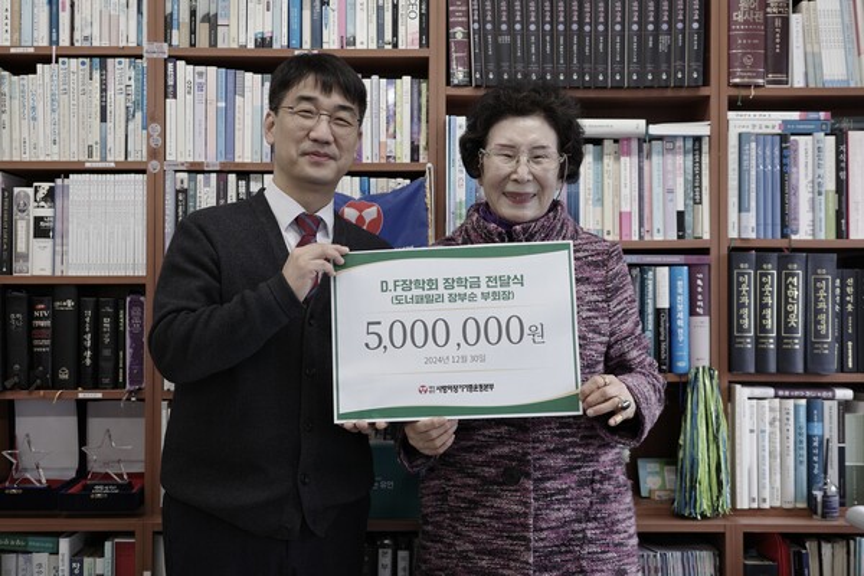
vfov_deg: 33.4
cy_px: 288
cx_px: 432
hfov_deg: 48.5
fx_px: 960
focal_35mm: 40
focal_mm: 26
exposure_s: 1/60
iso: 100
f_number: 2.8
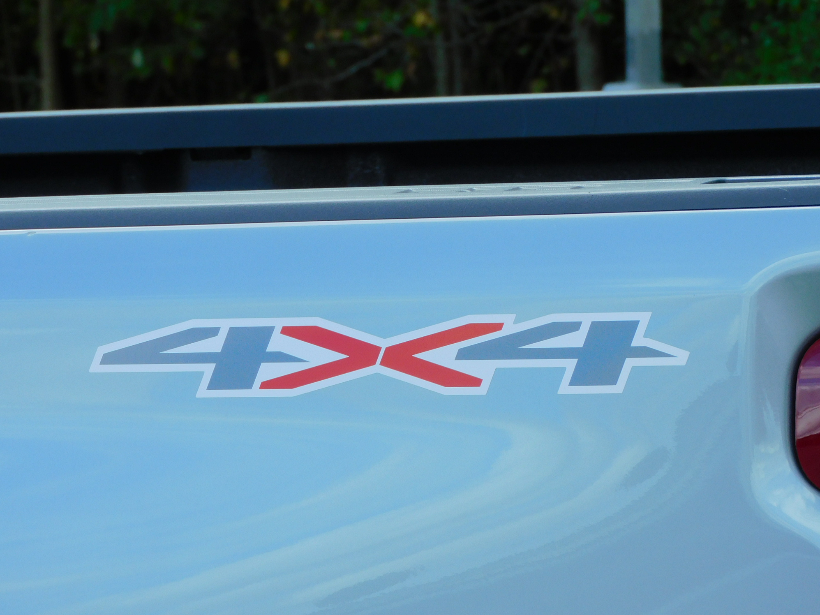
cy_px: 342
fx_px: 4856
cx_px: 421
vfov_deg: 7.2
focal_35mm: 205
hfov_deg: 9.7
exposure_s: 1/250
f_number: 5.3
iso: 125
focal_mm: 32.2
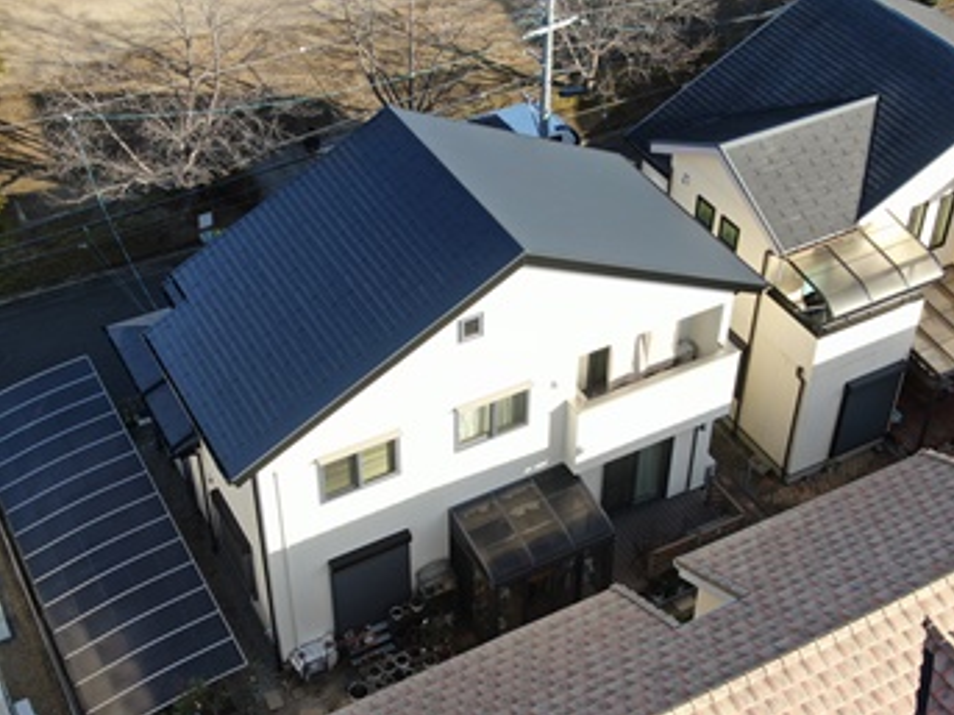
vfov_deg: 29.7
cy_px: 362
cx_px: 484
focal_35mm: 49
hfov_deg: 38.9
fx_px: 1350
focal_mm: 8.6
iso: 100
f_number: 3.8
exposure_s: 1/240
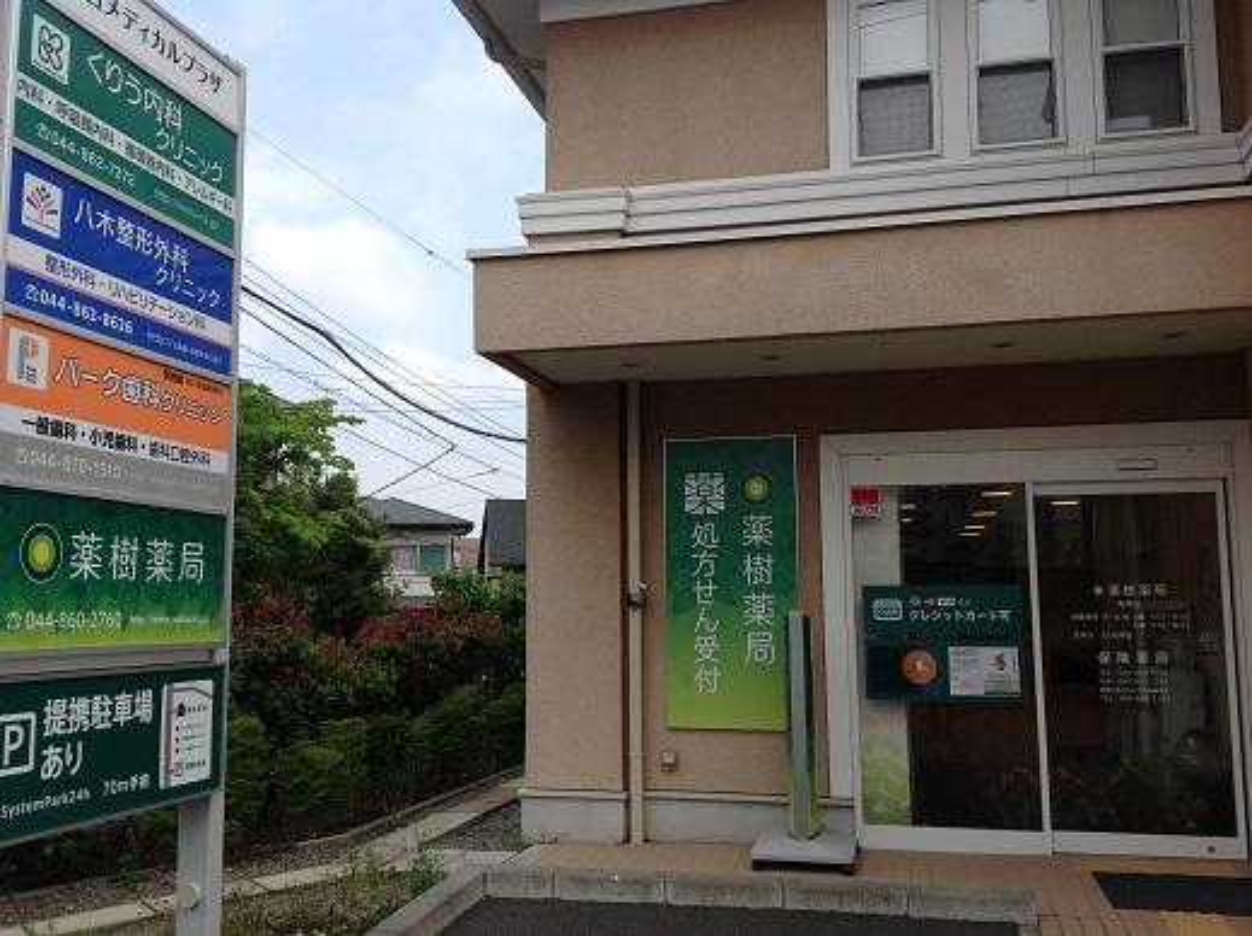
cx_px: 626
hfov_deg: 52.7
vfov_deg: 40.6
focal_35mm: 35
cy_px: 468
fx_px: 1264
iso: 50
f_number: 2.4
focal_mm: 4.28
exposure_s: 1/1259
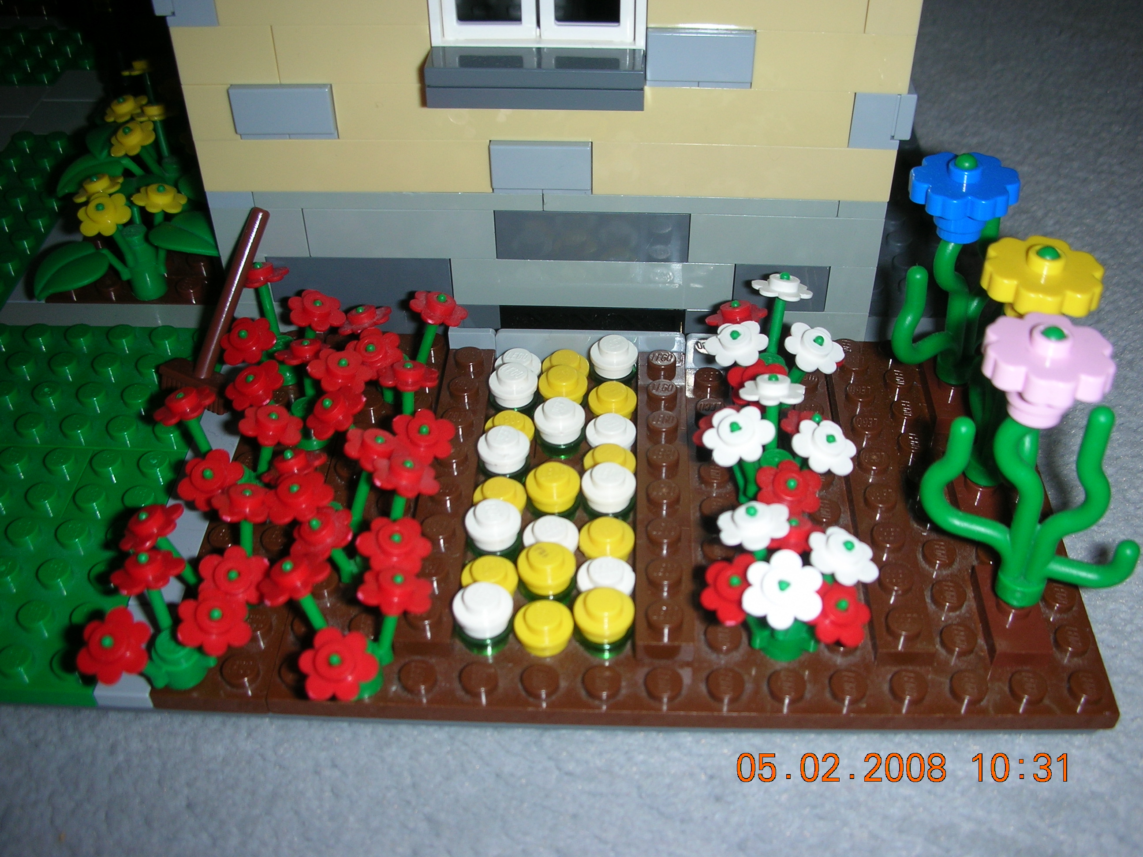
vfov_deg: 40.7
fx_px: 1156
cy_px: 428
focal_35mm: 35
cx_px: 572
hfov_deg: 52.6
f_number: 3
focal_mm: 5.8
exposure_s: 1/60.1
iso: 50
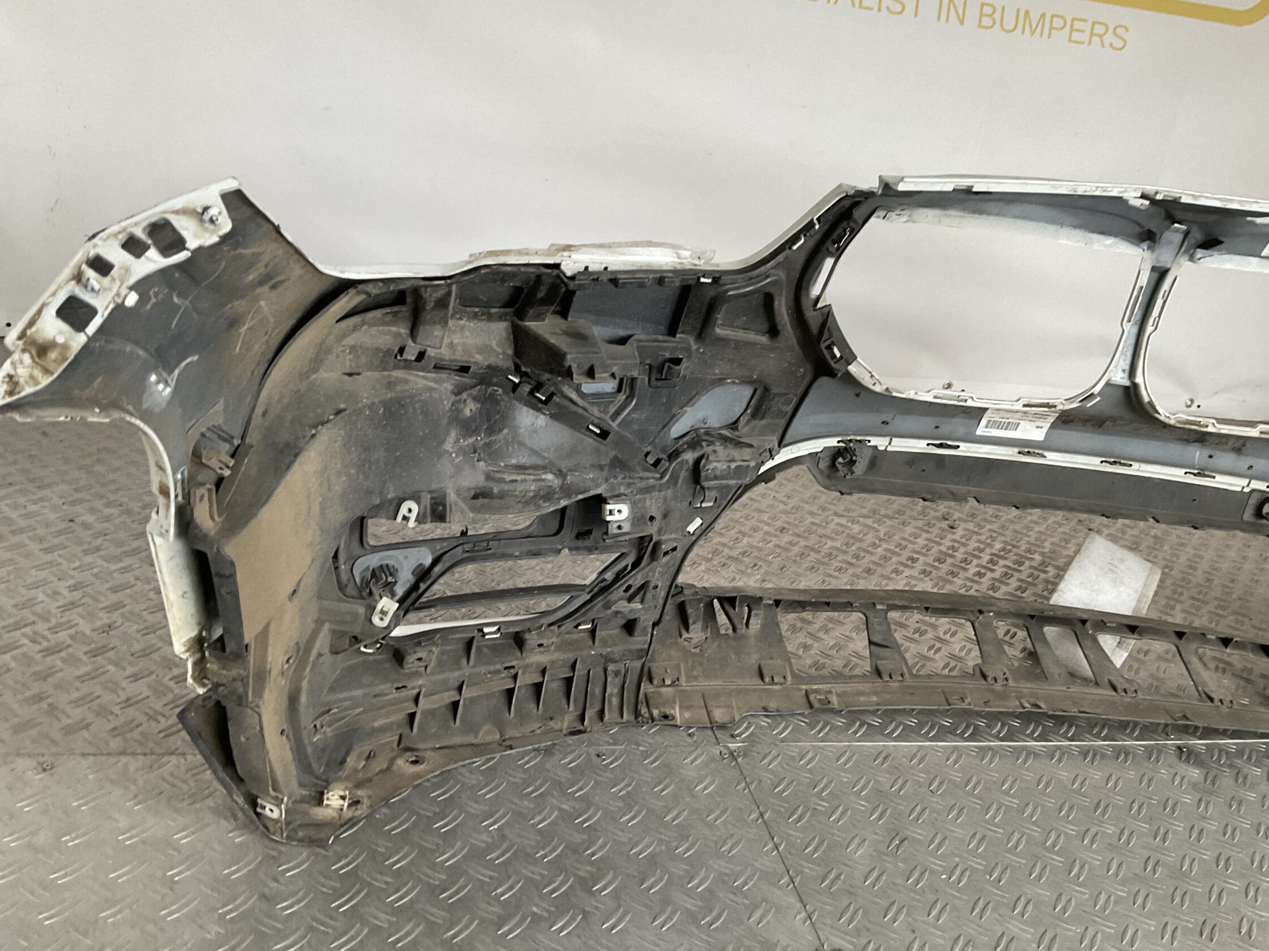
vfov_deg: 42.9
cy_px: 492
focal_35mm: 33
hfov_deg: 55.3
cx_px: 673
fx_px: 1210
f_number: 1.8
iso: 80
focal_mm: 3
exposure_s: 1/50
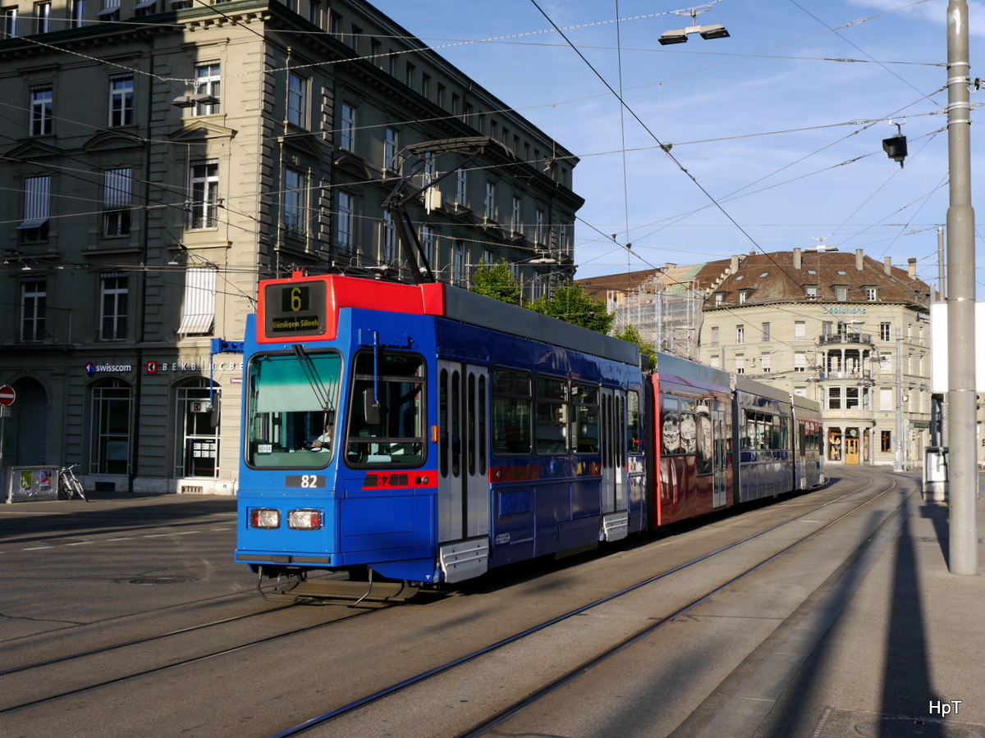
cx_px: 492
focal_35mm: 40
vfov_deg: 36.0
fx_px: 1138
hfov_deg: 46.8
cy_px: 369
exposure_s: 1/320
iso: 160
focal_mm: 20
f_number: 7.1
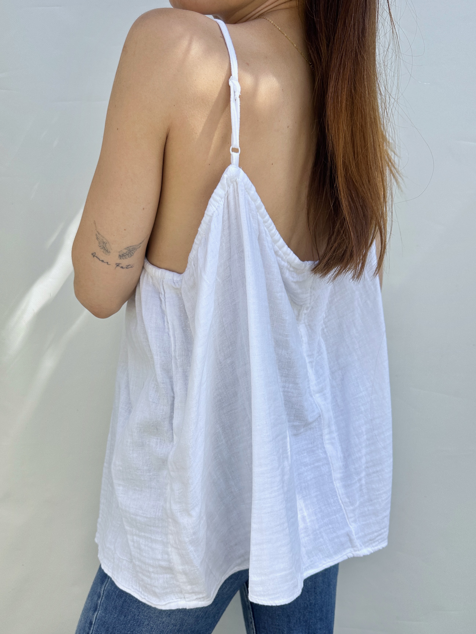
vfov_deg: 71.6
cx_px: 238
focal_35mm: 24
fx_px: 440
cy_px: 317
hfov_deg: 56.8
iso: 80
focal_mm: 6.86
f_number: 1.78
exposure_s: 1/685
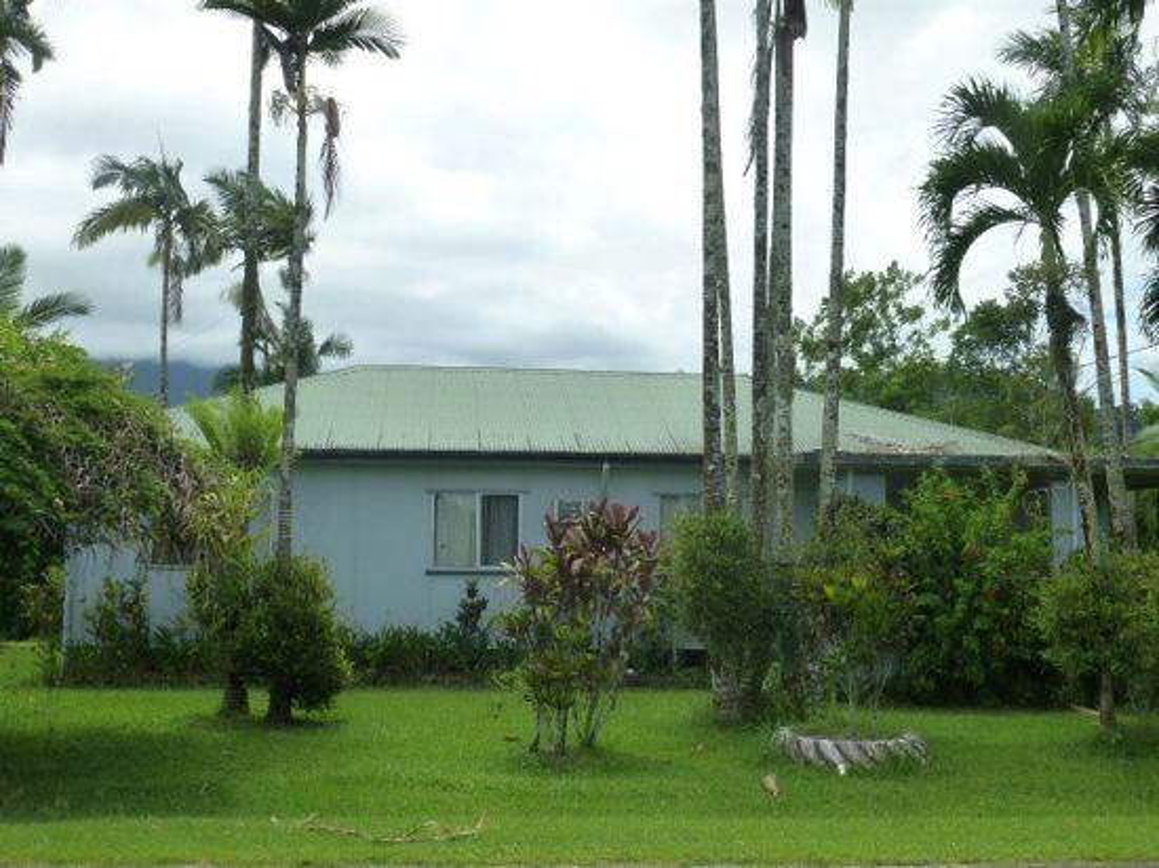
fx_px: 1506
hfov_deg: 42.1
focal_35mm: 45
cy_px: 434
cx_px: 580
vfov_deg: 32.2
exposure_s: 1/1000
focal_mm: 8
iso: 160
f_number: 4
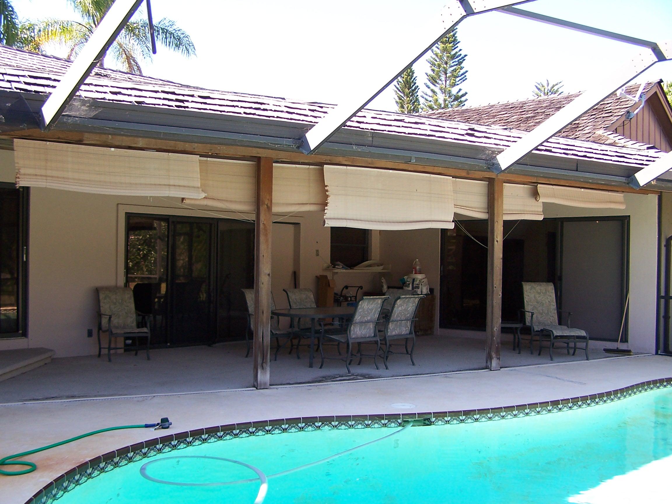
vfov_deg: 37.7
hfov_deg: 49.0
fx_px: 738
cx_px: 336
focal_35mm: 38
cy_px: 252
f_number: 2.8
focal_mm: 6.3
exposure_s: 1/180
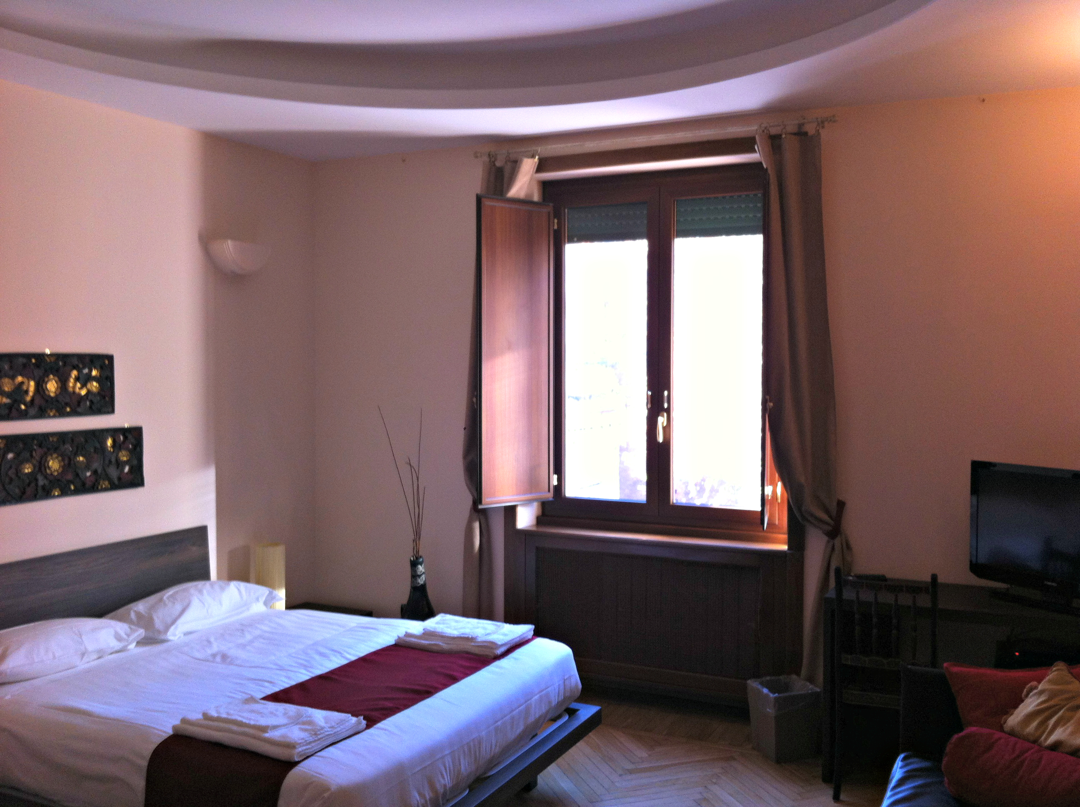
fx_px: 1090
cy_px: 404
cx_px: 540
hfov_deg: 52.7
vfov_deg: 40.6
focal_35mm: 35
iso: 80
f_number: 2.8
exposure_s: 1/20
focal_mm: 3.85
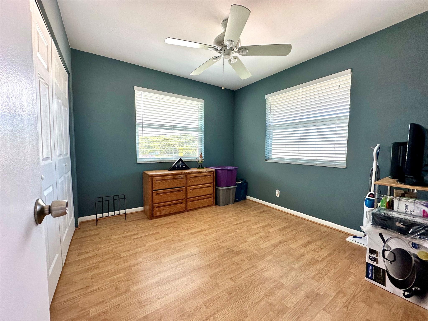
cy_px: 160
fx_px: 173
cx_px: 214
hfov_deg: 102.1
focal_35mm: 14
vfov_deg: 85.7
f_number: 2.2
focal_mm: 2.22
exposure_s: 1/120
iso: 100
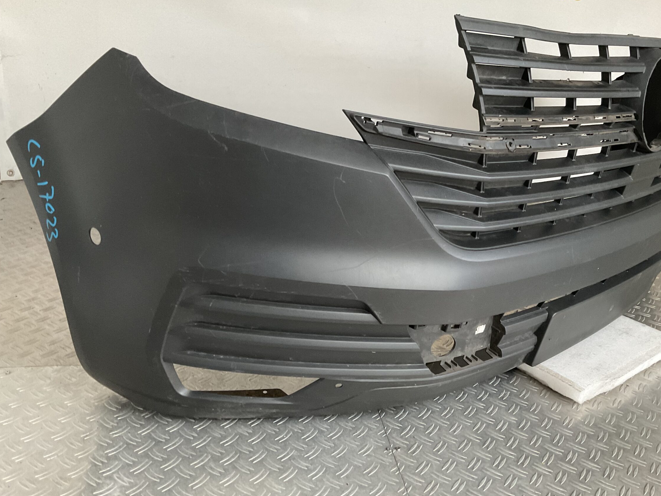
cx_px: 373
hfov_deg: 55.2
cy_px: 233
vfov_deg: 42.9
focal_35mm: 33
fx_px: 630
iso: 160
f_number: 1.8
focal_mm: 3
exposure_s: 1/60
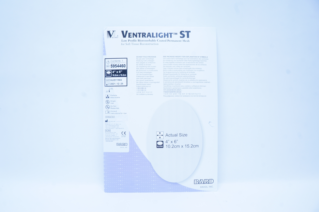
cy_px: 106
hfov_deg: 67.4
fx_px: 239
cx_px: 160
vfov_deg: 47.8
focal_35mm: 27
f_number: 11
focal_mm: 18
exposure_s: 1/10
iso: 400
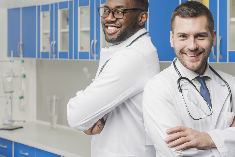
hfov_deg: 29.6
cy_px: 89
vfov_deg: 20.0
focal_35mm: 68
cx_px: 128
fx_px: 444
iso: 160
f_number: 5
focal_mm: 50
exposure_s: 1/50
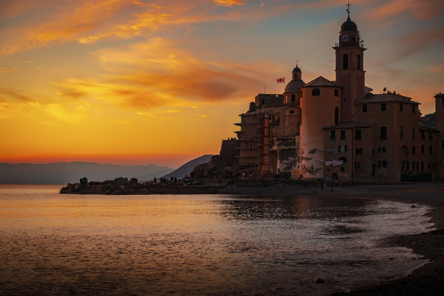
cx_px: 222
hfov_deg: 28.8
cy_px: 148
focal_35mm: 70
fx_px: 863
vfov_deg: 19.5
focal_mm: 25.7
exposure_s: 1/200
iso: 125
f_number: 4
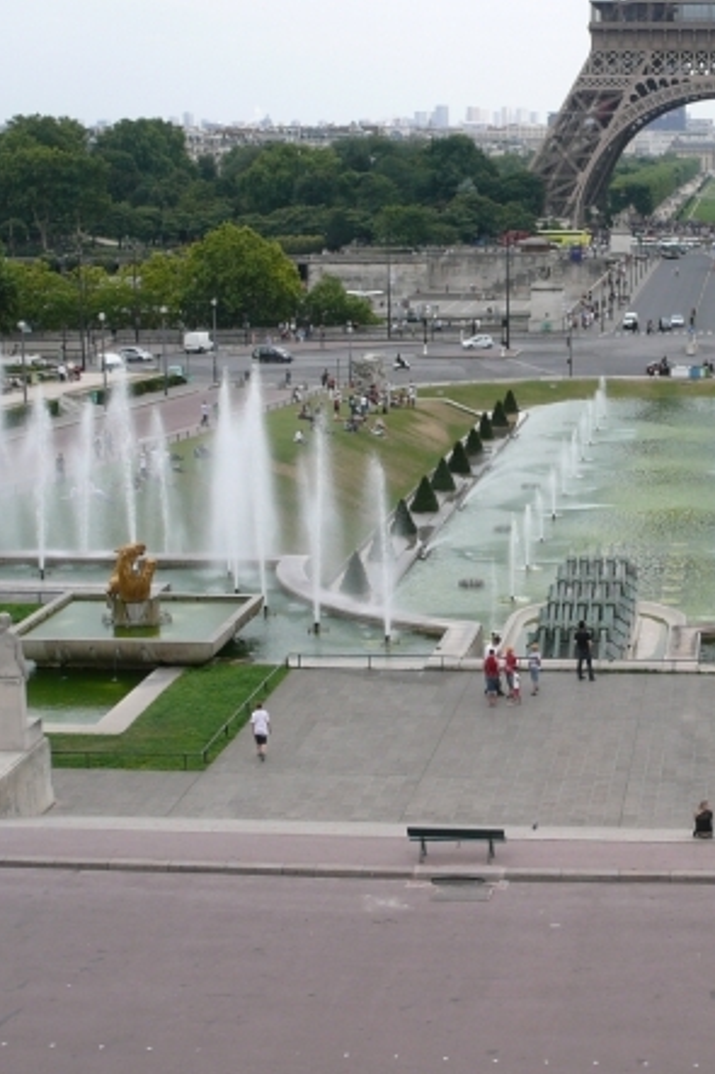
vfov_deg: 29.3
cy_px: 543
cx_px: 683
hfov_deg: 19.3
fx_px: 2057
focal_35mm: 69
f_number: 3.4
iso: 80
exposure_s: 1/800
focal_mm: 7.3
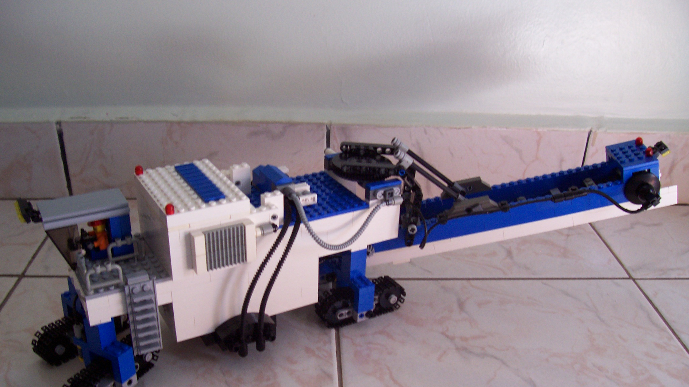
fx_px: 694
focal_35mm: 38
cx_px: 346
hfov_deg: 52.8
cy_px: 258
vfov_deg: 30.9
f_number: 2.7
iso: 106
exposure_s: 1/32
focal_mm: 5.6
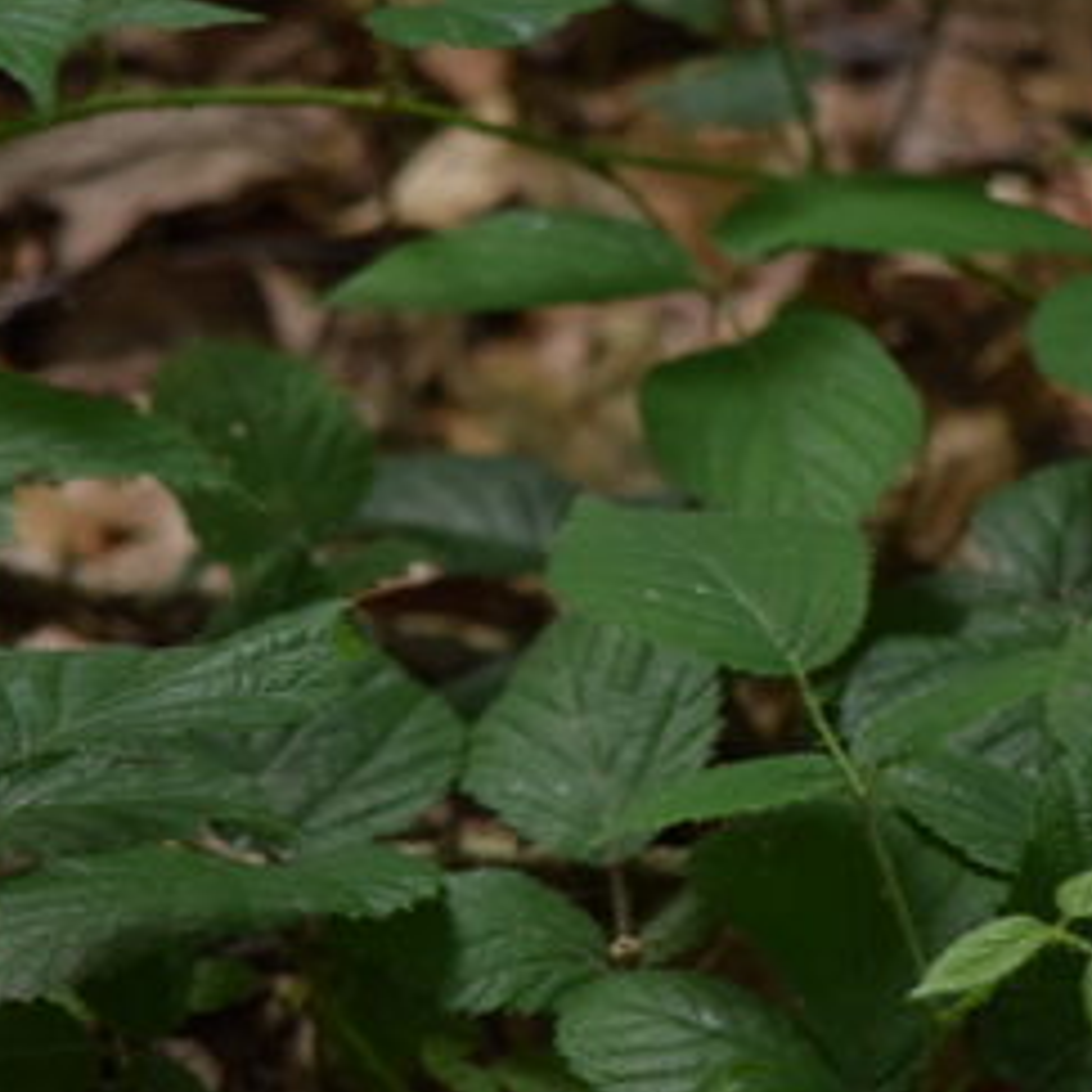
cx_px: 409
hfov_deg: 4.2
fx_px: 14990
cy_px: 542
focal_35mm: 420
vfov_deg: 4.2
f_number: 8
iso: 800
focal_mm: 200
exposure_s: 1/50
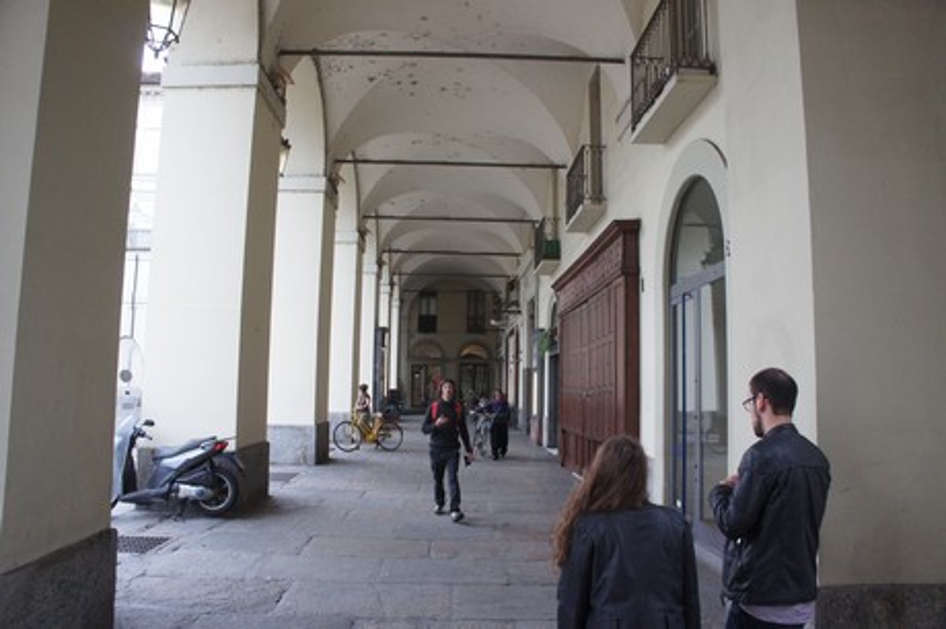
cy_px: 314
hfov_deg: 67.4
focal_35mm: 27
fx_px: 709
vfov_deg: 47.9
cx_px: 473
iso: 1000
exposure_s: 1/250
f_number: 4.5
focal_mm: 18
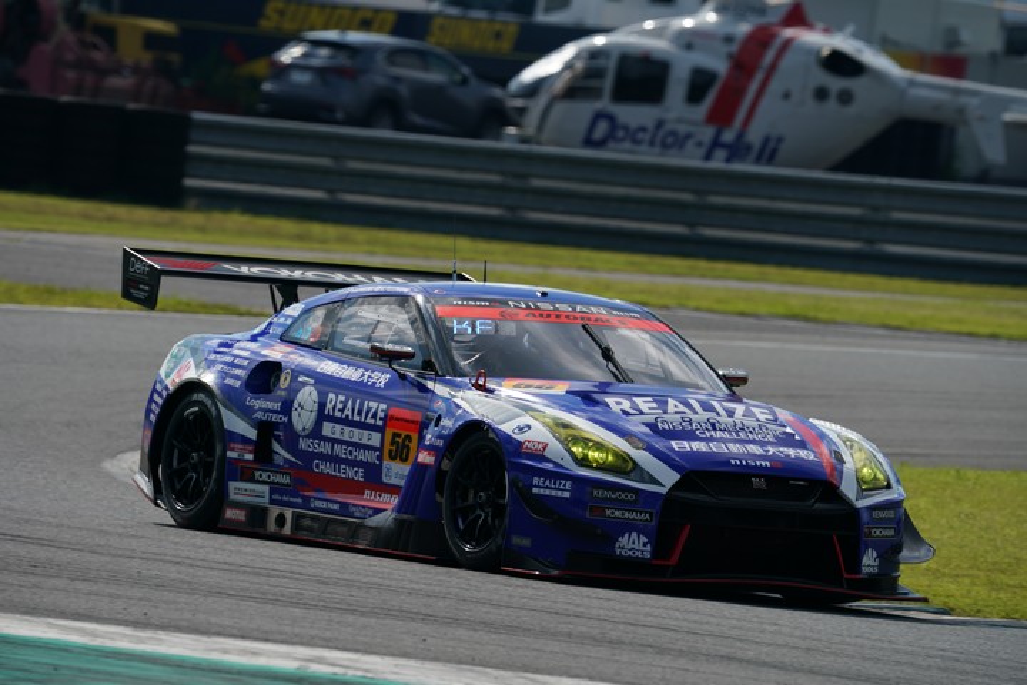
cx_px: 514
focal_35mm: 529
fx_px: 15090
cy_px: 342
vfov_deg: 2.6
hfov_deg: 3.9
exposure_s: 1/800
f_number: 9
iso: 200
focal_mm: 529
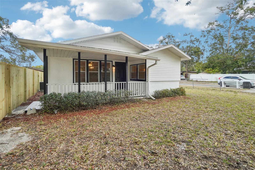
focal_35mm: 15
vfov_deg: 77.3
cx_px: 128
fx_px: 106
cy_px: 85
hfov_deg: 100.4
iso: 400
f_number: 8
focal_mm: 10
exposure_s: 1/160
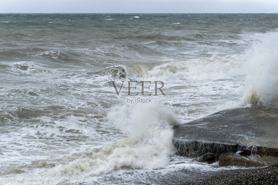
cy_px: 92
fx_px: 498
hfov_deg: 31.2
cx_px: 139
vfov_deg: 21.1
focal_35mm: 64
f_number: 6.3
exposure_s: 1/1000
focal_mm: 43
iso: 200
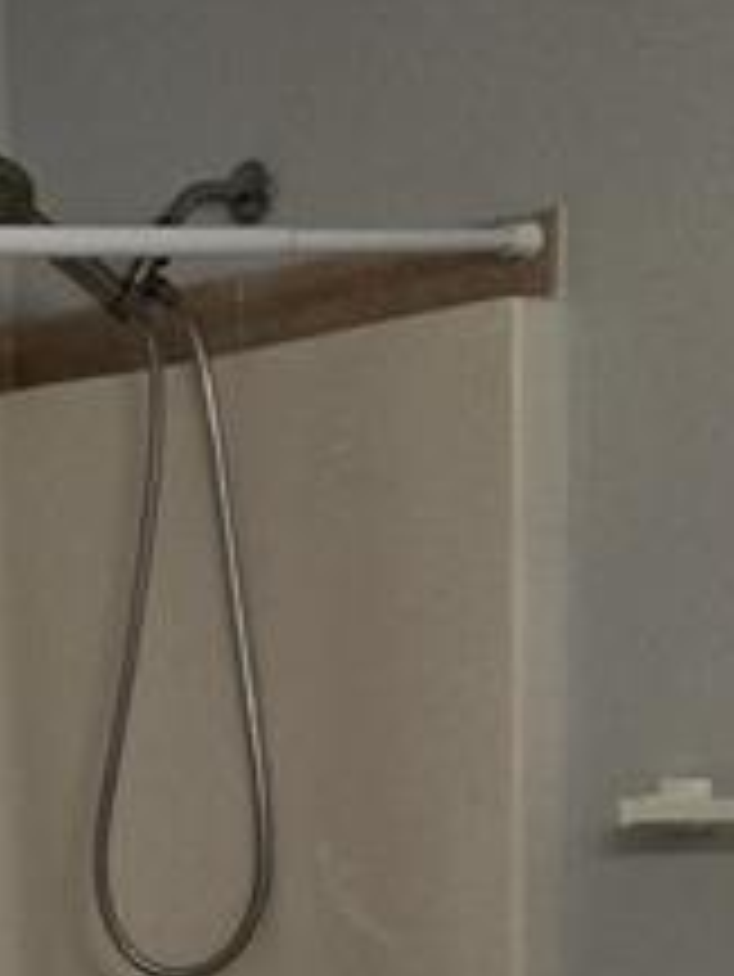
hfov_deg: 10.8
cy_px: 1309
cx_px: -648
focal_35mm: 127
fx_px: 3587
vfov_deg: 14.8
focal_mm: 5.4
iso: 100
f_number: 1.8
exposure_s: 1/120
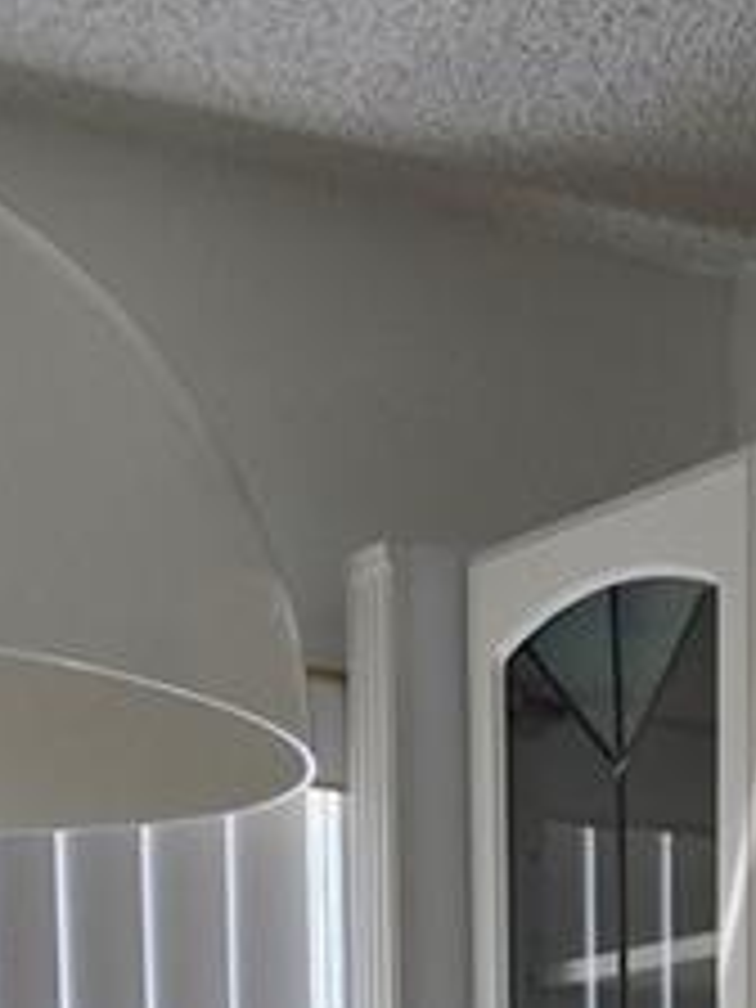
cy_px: 2043
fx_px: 3582
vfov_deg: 13.6
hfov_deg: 11.6
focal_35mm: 123
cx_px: 1071
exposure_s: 1/120
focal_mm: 6.3
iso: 80
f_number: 1.7
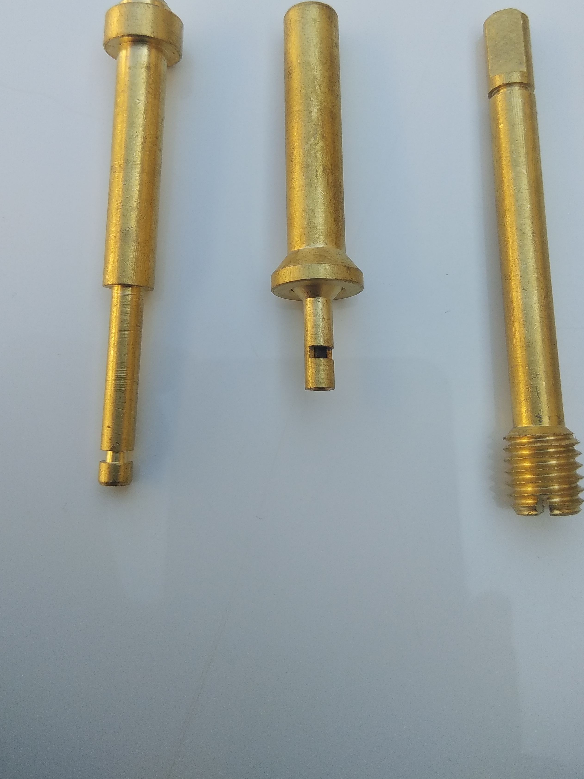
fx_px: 585
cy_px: 303
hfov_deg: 53.1
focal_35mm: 26
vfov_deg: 66.5
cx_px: 302
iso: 100
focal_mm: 3.57
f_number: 2
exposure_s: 1/466
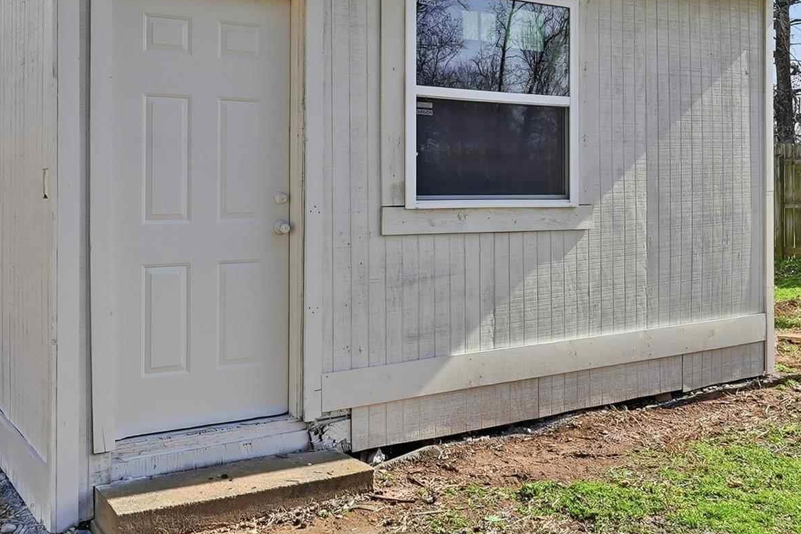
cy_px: 177
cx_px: 367
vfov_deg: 32.4
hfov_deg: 47.4
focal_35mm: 41
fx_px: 912
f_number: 9
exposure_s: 1/1250
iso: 250
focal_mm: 16
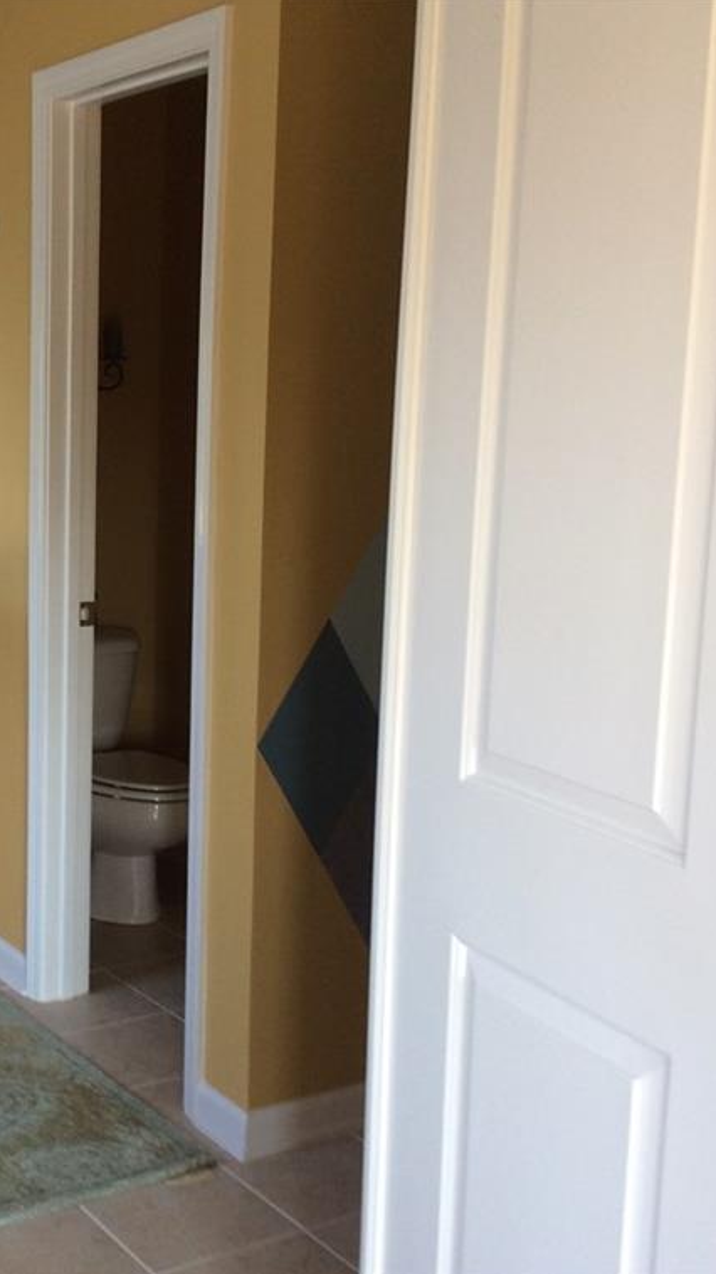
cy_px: 637
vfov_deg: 43.7
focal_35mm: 47
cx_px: 77
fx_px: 1587
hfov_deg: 24.7
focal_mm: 3.3
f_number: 2.4
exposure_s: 1/30
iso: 32
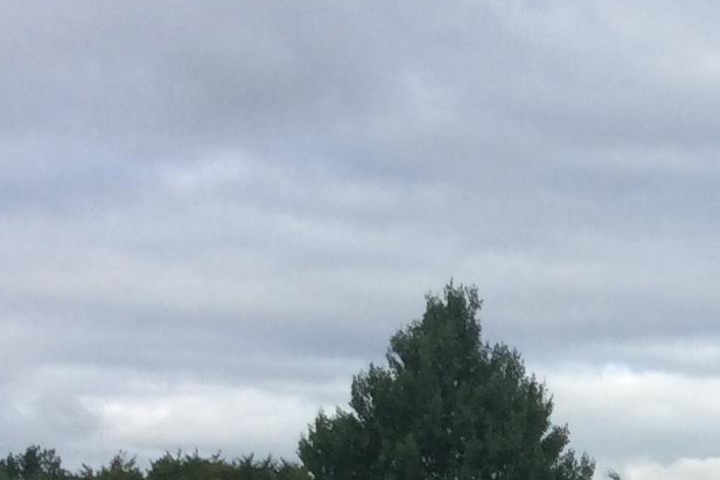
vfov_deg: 10.3
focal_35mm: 122
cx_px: 904
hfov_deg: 16.0
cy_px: 962
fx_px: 2440
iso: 32
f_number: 2.4
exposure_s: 1/590
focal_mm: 3.3
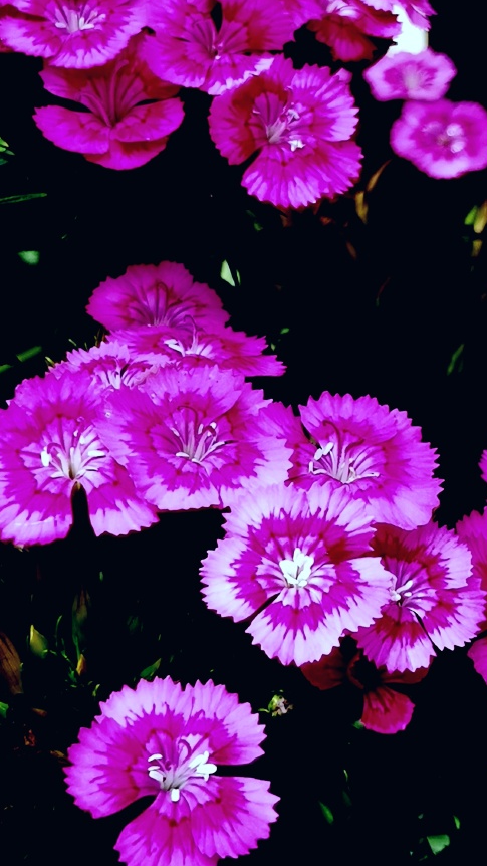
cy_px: 303
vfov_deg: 24.1
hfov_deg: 13.7
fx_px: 2020
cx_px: 243
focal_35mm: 88
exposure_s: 1/481
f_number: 1.8
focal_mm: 4.75
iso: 50
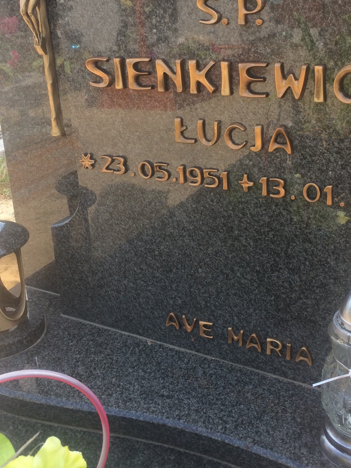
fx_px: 595
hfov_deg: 32.8
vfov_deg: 42.6
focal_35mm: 44
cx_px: 193
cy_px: 178
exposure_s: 1/387
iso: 32
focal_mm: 4.15
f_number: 2.2
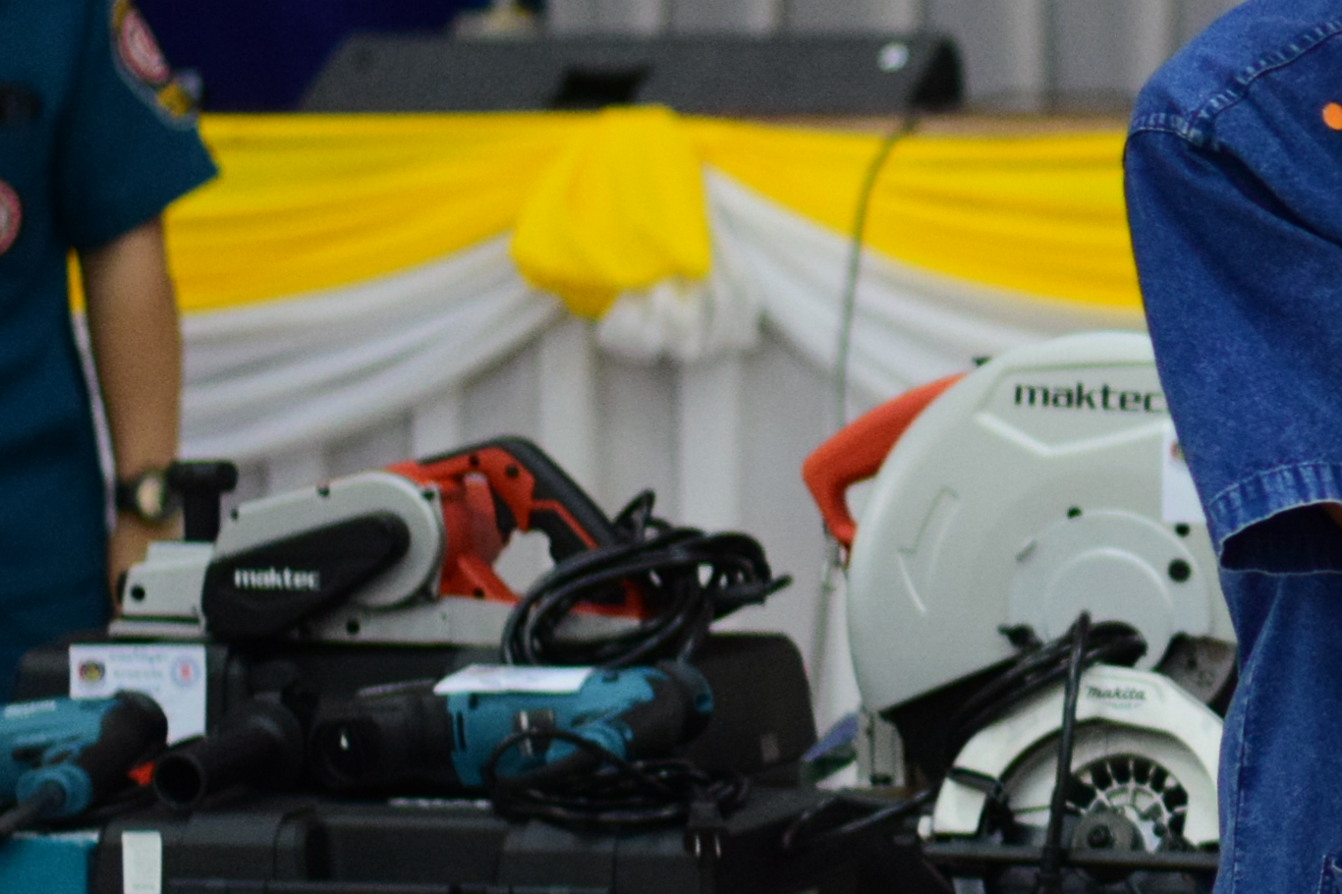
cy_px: 362
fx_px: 9205
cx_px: 2201
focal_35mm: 247
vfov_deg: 5.6
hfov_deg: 8.1
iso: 1600
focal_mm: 50
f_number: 2
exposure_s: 1/500
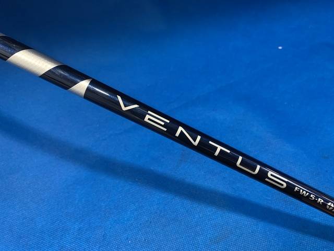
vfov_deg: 53.1
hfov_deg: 67.3
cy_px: 126
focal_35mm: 26
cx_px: 167
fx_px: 251
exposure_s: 1/60
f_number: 1.8
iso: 160
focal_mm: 4.25
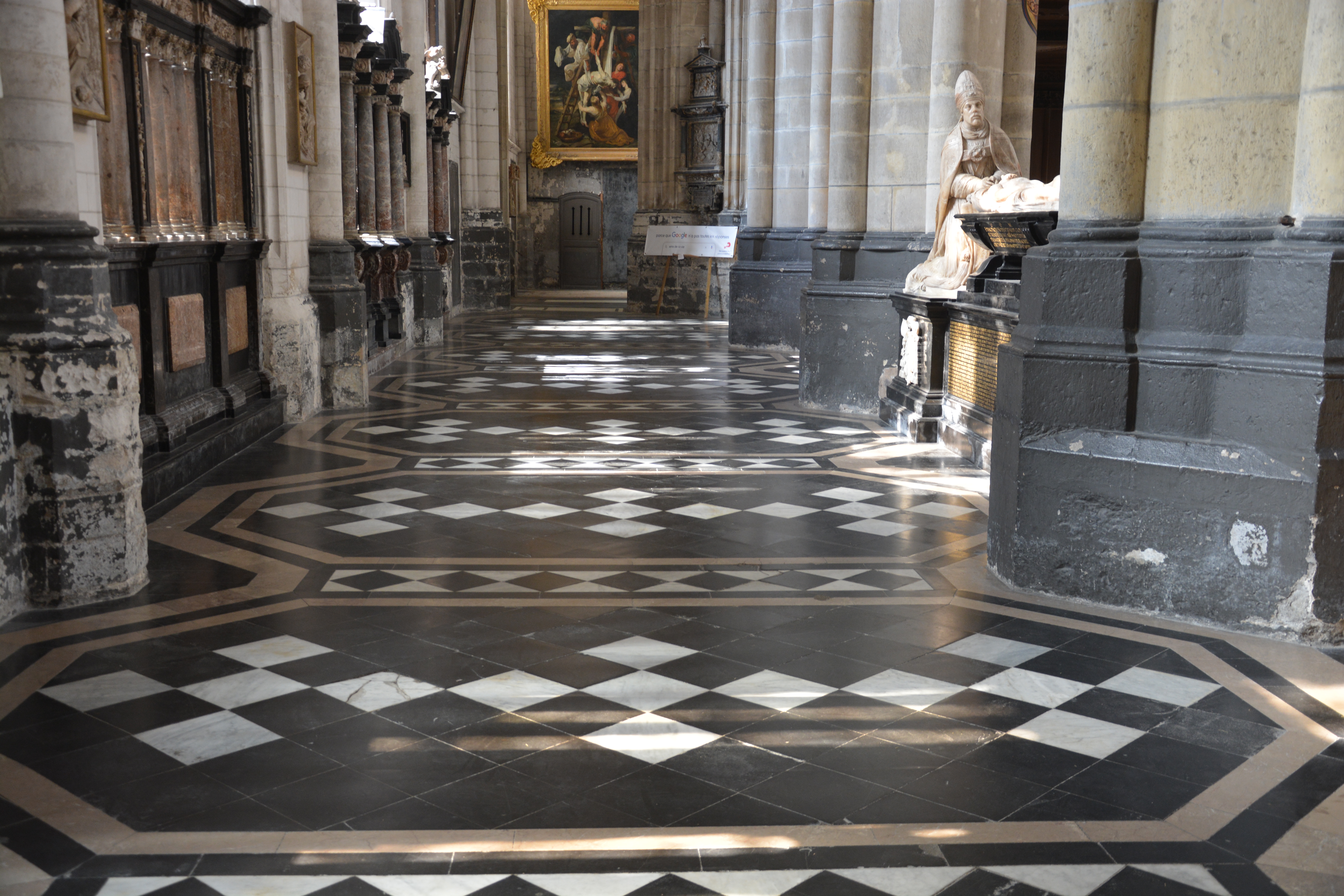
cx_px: 672
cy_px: 448
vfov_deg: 35.5
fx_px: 1400
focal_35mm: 38
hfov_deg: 51.3
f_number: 4
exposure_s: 1/60
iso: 400
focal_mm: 25
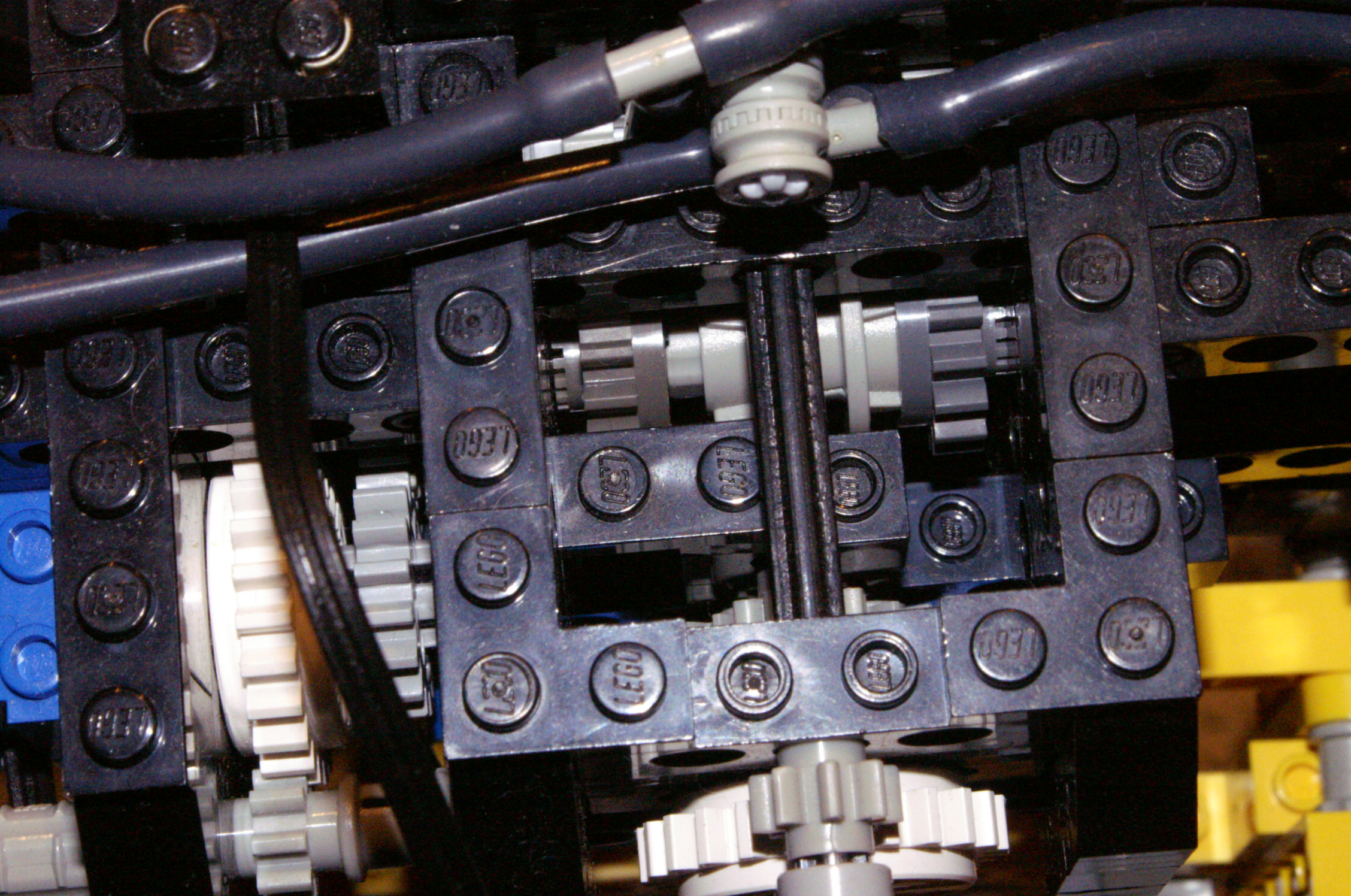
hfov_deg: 19.5
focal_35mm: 105
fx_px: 3934
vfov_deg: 13.0
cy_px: 448
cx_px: 676
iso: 3200
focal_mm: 70
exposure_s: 1/25
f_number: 22
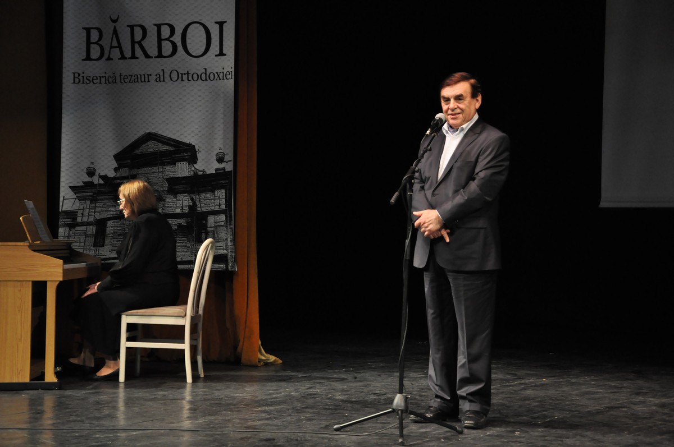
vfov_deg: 15.7
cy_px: 224
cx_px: 337
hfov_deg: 23.4
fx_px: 1627
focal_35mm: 87
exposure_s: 1/80
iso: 1600
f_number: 5
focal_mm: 58
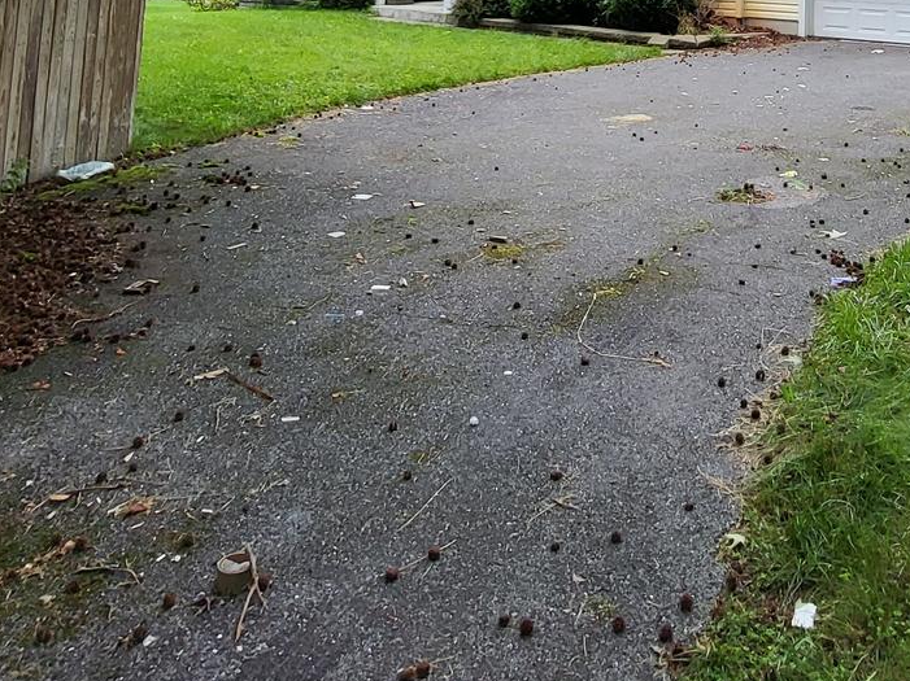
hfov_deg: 47.6
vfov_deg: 30.7
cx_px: 657
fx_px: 998
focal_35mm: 38
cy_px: -174
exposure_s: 1/526
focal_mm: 1.74
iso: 32
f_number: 2.2
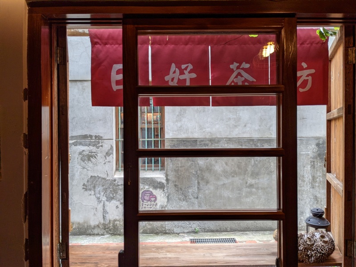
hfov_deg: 65.3
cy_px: 134
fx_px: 278
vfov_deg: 51.4
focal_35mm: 27
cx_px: 178
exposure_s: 1/246
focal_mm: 4.38
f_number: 1.73
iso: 62
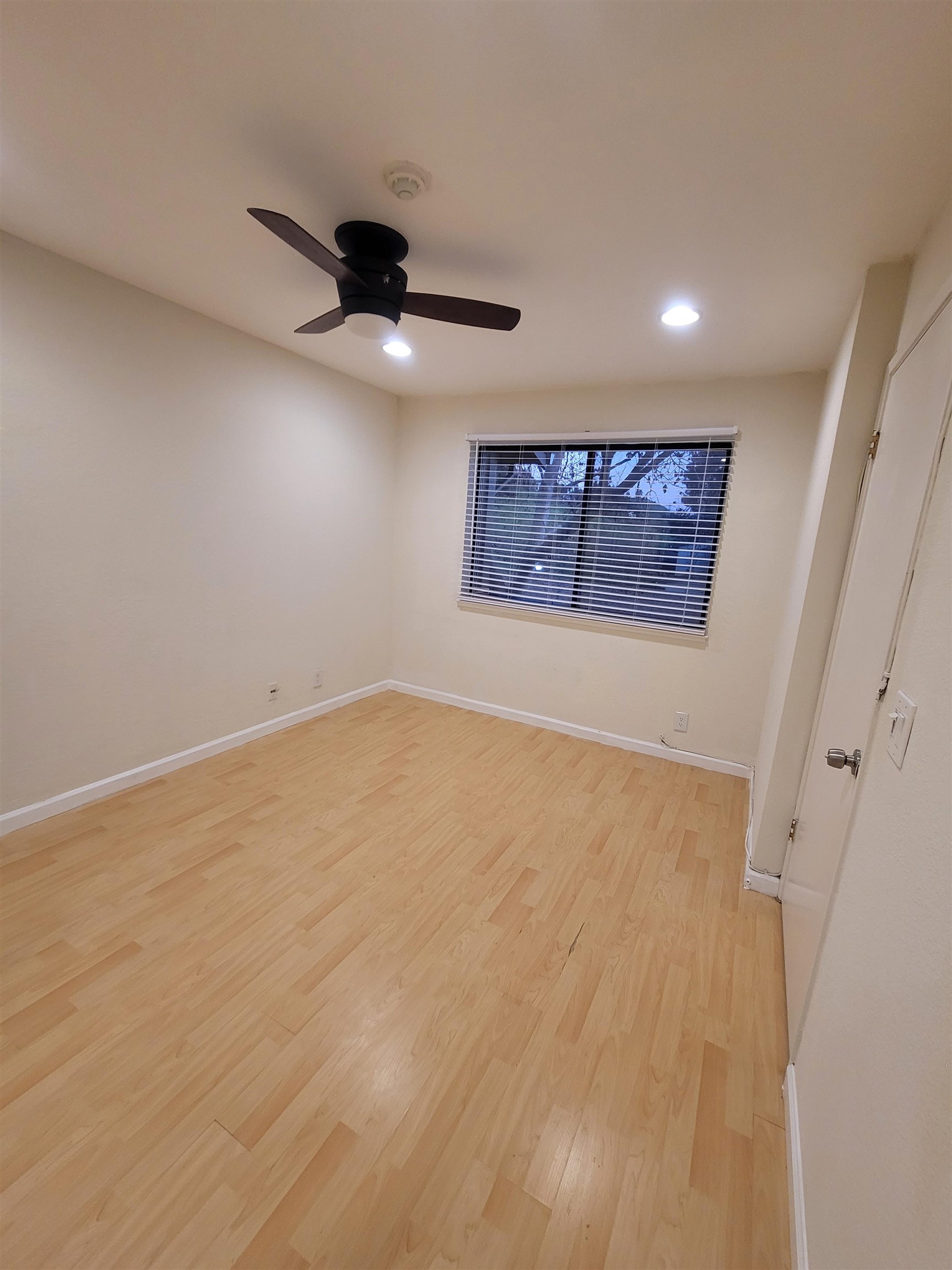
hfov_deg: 89.9
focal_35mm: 13
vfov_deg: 106.2
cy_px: 635
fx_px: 477
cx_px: 476
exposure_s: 1/60
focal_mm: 2.2
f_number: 2.2
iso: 320
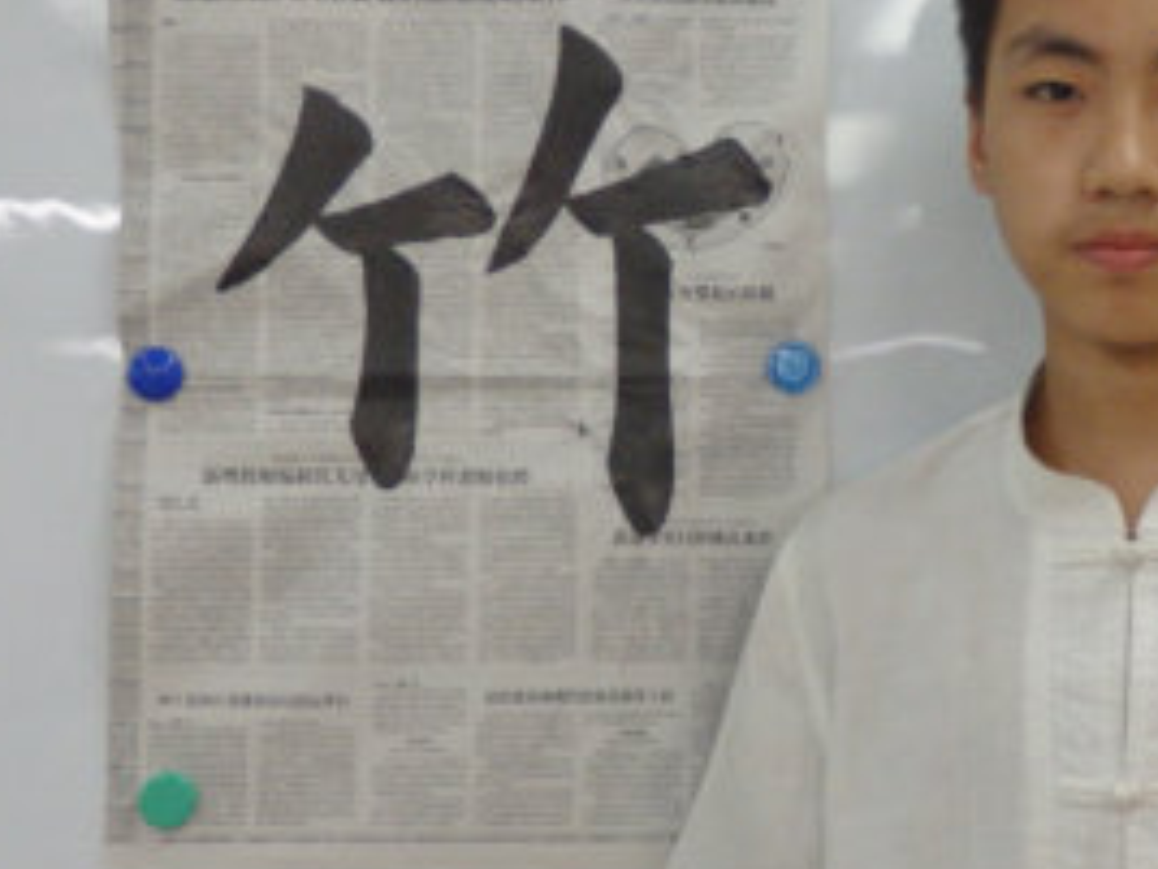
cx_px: 825
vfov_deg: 20.1
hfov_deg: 26.4
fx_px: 2442
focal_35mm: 73
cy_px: 305
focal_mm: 7.3
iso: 640
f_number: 3.7
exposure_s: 1/80
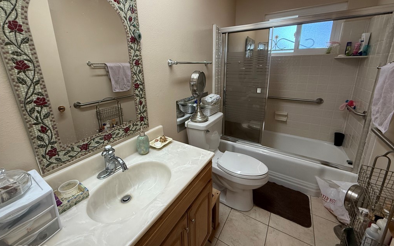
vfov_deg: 74.4
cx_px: 196
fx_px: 161
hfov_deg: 101.5
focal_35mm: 15
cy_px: 105
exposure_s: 1/120
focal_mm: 2.22
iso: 250
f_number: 2.2
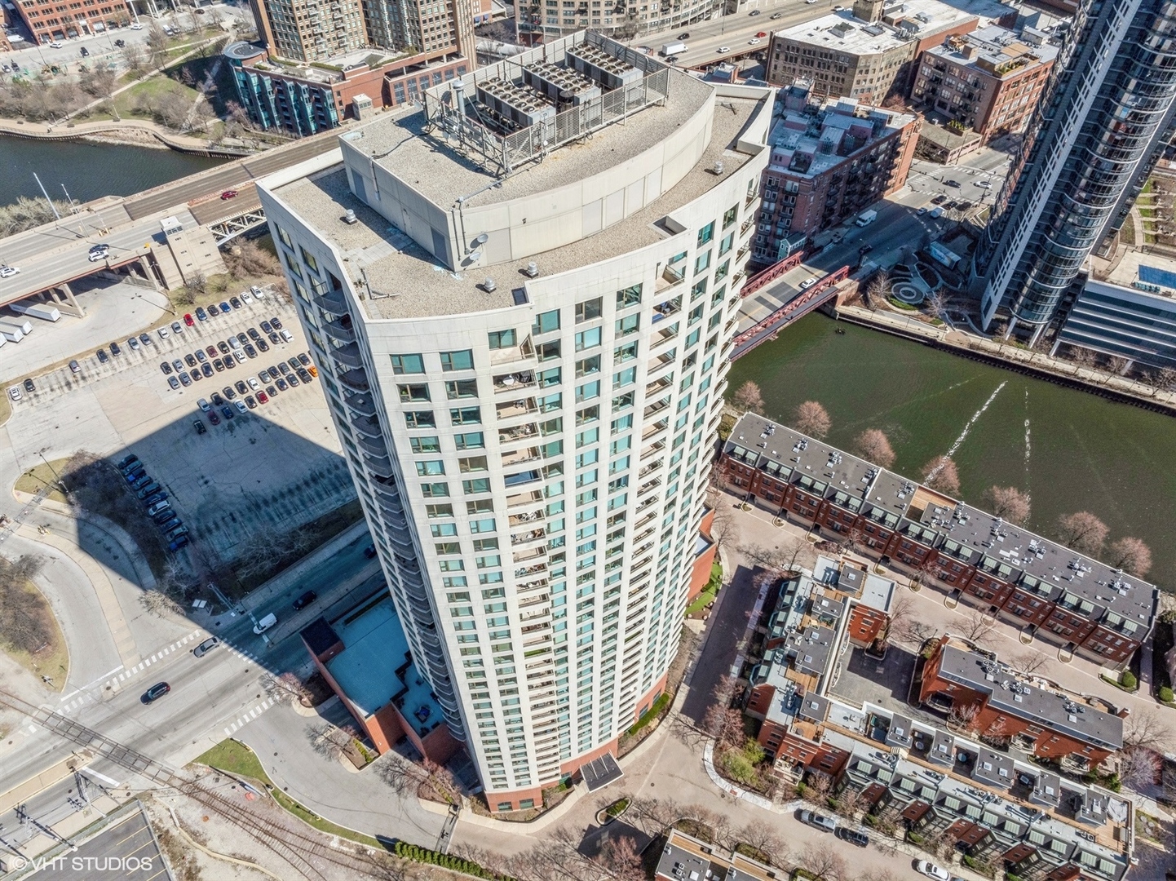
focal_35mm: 24
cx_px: 588
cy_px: 440
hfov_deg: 71.6
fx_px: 815
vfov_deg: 56.8
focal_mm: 12.29
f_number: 11
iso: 200
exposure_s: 1/500
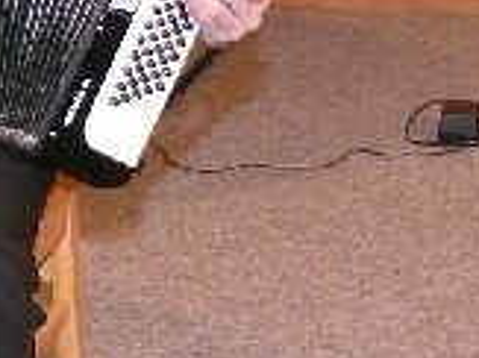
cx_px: -400
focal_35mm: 245
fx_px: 3388
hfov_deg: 7.8
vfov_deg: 6.1
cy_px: 147
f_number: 3.2
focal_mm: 9.2
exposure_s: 1/30
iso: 400
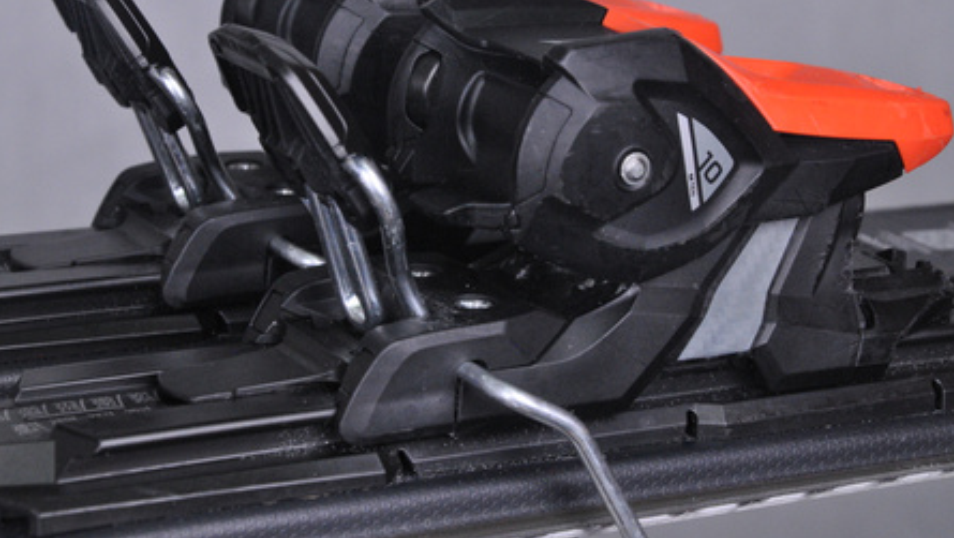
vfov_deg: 10.9
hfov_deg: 19.3
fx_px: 2810
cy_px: 233
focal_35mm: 111
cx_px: 480
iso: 3200
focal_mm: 70
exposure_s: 1/125
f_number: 9.5
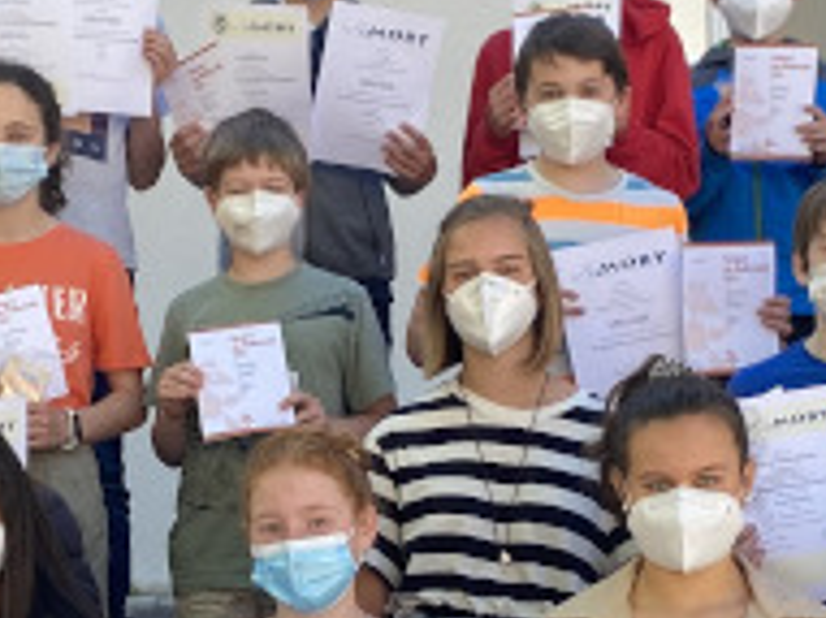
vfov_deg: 12.7
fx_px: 2766
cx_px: 307
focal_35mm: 116
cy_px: 514
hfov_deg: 17.0
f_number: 1.8
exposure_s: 1/411
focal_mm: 4.25
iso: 32
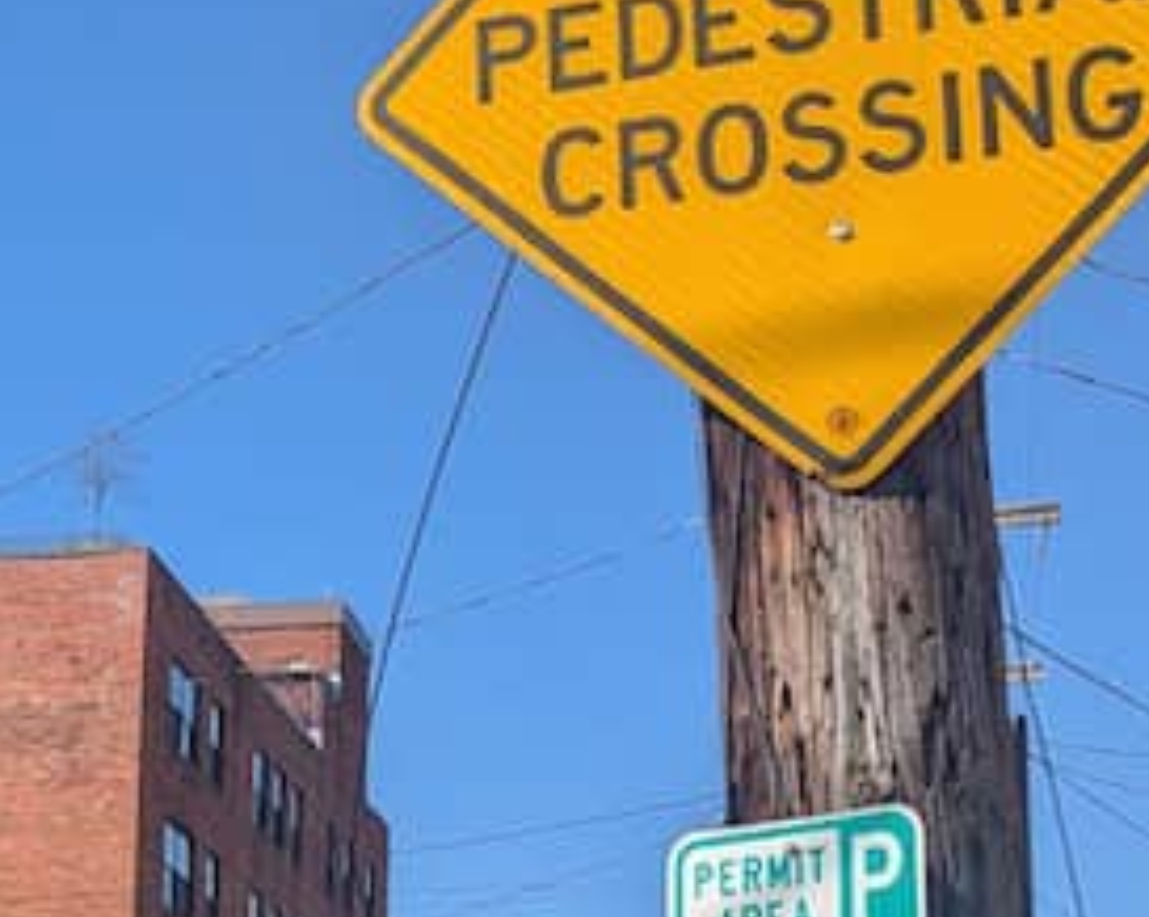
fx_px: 2922
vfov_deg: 17.5
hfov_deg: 21.8
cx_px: 135
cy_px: 885
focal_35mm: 86
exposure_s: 1/2833
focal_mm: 6.8
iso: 47
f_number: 1.9
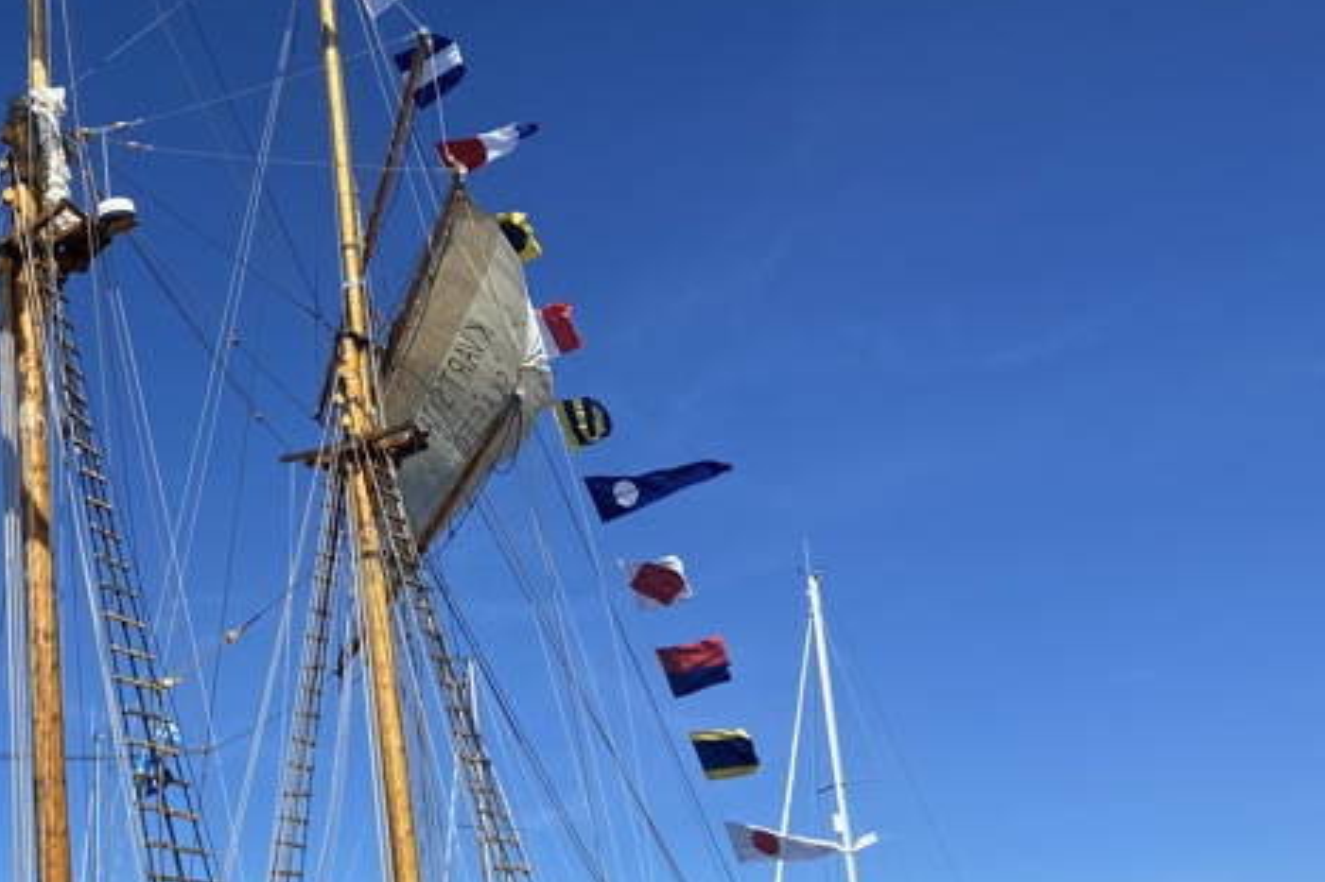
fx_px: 1876
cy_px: 559
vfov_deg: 26.4
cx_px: 88
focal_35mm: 51
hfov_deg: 36.1
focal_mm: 4.25
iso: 32
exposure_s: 1/3731
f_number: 1.8
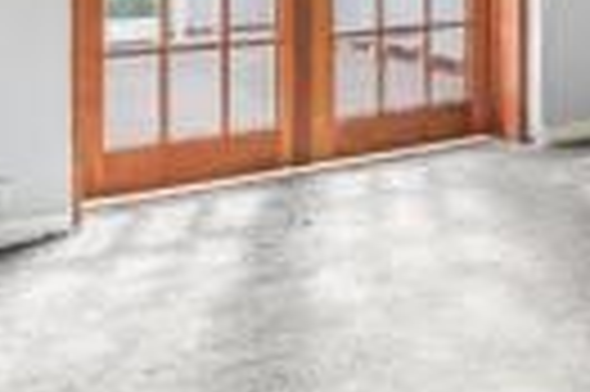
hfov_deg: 30.3
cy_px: -70
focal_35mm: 60
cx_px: 635
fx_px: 979
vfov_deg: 21.2
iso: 125
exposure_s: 1/40
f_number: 3.5
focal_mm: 11
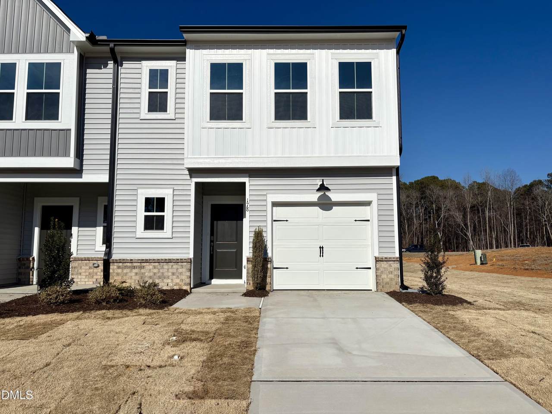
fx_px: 415
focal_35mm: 26
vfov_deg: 53.1
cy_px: 207
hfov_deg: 67.3
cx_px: 276
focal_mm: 5.96
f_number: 1.6
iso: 32
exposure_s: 1/10101
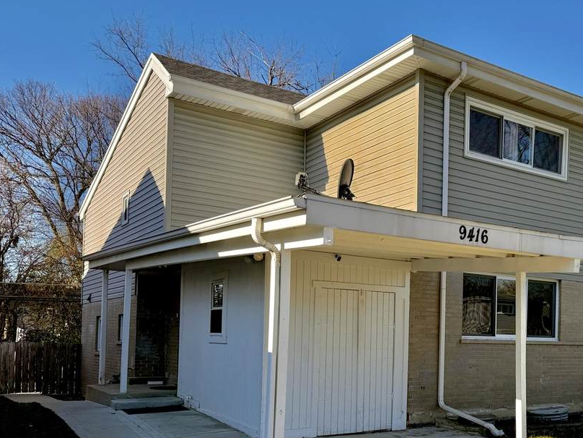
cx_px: 459
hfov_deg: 46.6
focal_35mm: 38
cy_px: 321
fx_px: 640
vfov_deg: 36.9
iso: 100
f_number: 1.78
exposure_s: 1/3953
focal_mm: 6.76
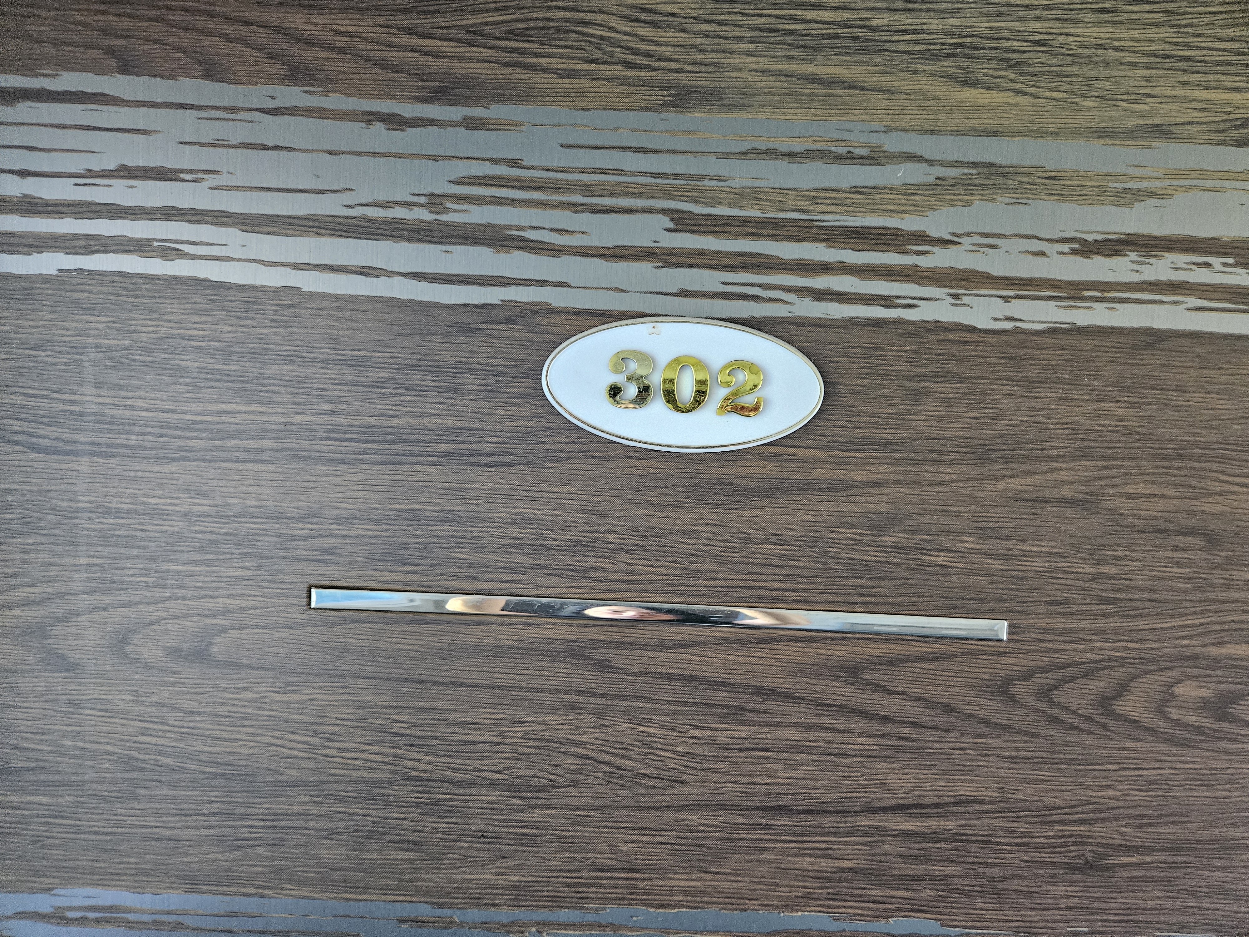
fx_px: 830
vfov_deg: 58.9
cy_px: 468
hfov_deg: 73.9
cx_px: 624
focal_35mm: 23
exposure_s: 1/120
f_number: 1.8
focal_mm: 5.4
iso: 1000
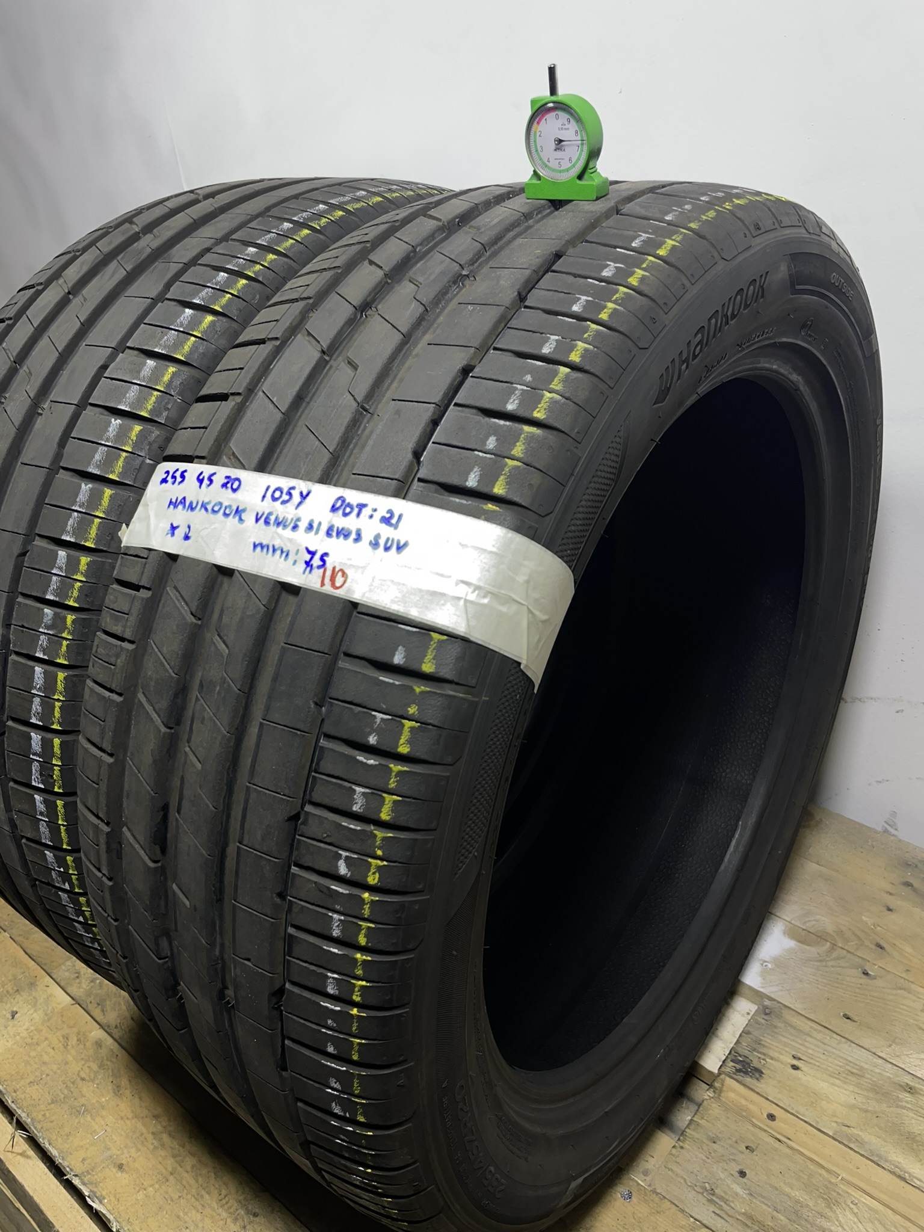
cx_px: 462
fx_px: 925
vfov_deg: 67.3
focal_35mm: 26
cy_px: 616
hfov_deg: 53.1
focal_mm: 4.2
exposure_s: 1/100
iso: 80
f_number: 1.6
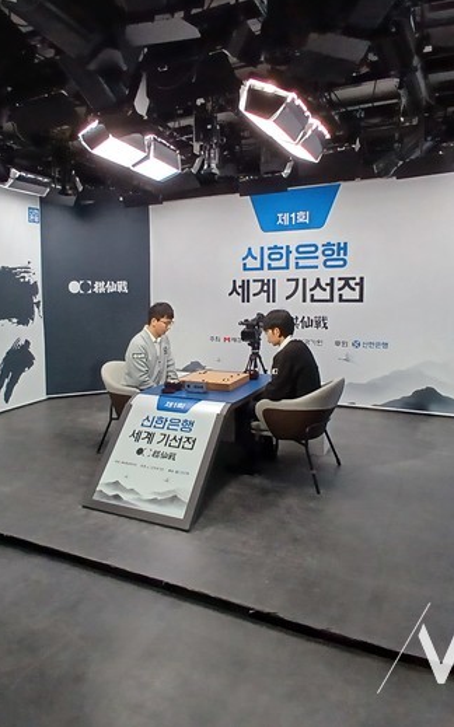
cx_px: 174
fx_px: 495
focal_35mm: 25
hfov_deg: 48.8
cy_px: 352
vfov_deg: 72.5
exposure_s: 1/30
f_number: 2.2
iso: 200
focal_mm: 1.4
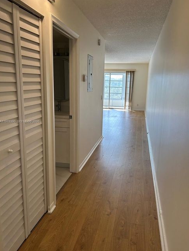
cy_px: 122
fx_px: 196
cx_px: 97
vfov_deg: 65.3
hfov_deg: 51.4
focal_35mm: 27
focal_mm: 5.7
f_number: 1.5
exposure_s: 1/120
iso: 64
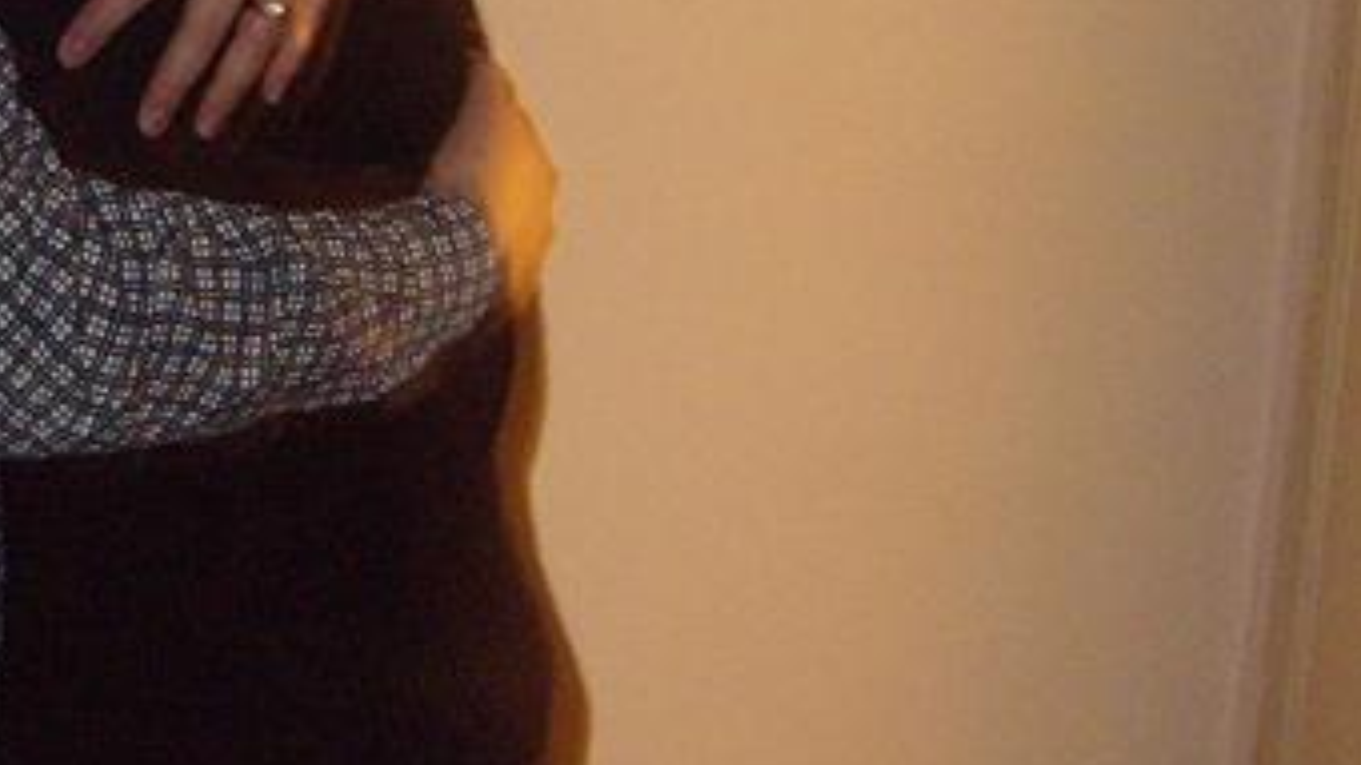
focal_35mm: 110
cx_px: -368
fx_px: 3968
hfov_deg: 18.2
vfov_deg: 10.9
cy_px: -30
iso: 400
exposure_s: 1/3
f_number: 2.8
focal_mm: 7.4
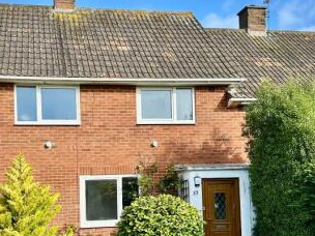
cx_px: 118
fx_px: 419
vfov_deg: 31.2
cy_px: 163
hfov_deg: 40.9
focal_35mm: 46
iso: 80
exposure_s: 1/1751
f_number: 1.78
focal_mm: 6.86
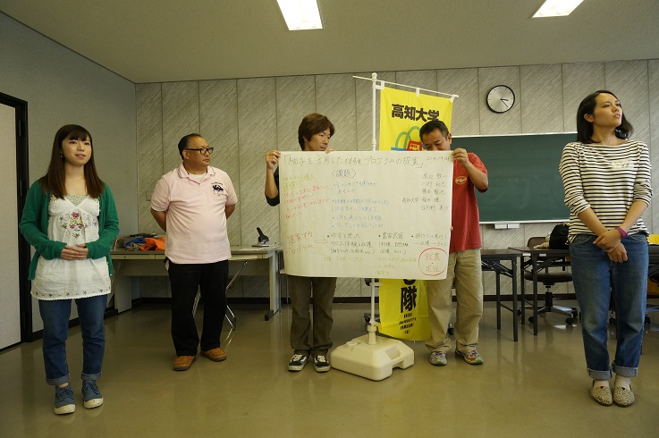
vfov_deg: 53.0
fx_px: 439
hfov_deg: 73.8
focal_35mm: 24
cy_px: 219
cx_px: 330
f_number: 5.6
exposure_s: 1/60
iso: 500
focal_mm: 16
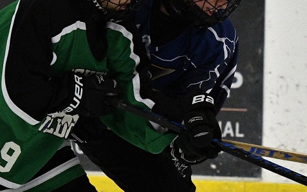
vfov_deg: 2.9
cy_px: 159
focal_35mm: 460
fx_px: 3849
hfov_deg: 4.6
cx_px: 284
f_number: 4
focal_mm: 135
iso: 5000
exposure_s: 1/1000
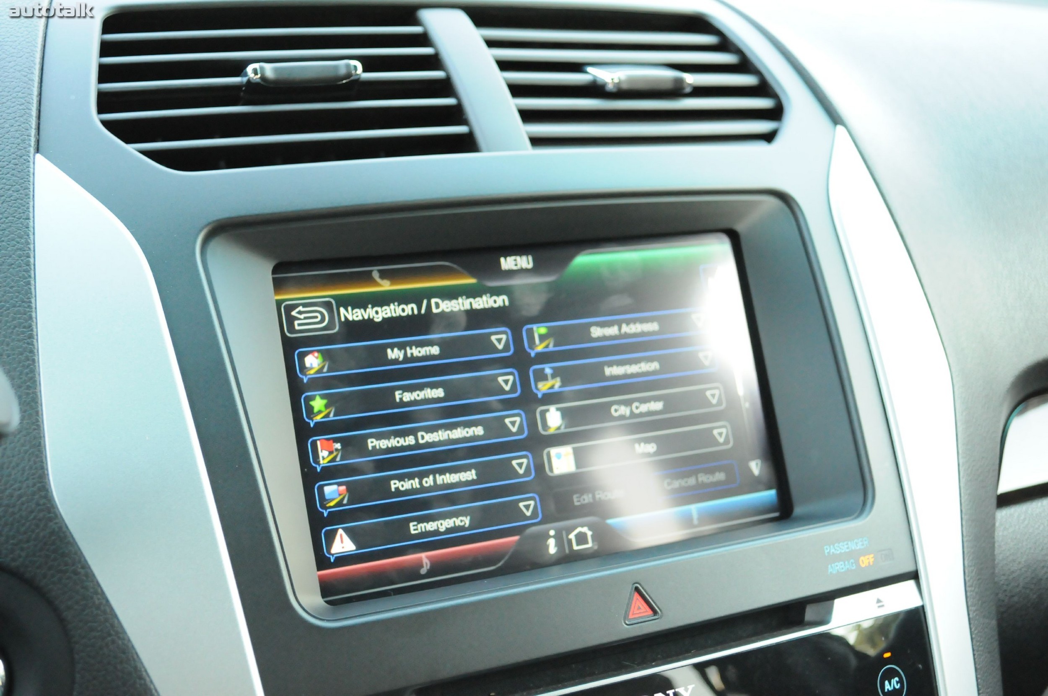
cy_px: 348
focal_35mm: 48
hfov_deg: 41.2
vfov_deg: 28.0
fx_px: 1396
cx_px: 524
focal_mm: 32
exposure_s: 1/160
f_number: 4.8
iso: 2500
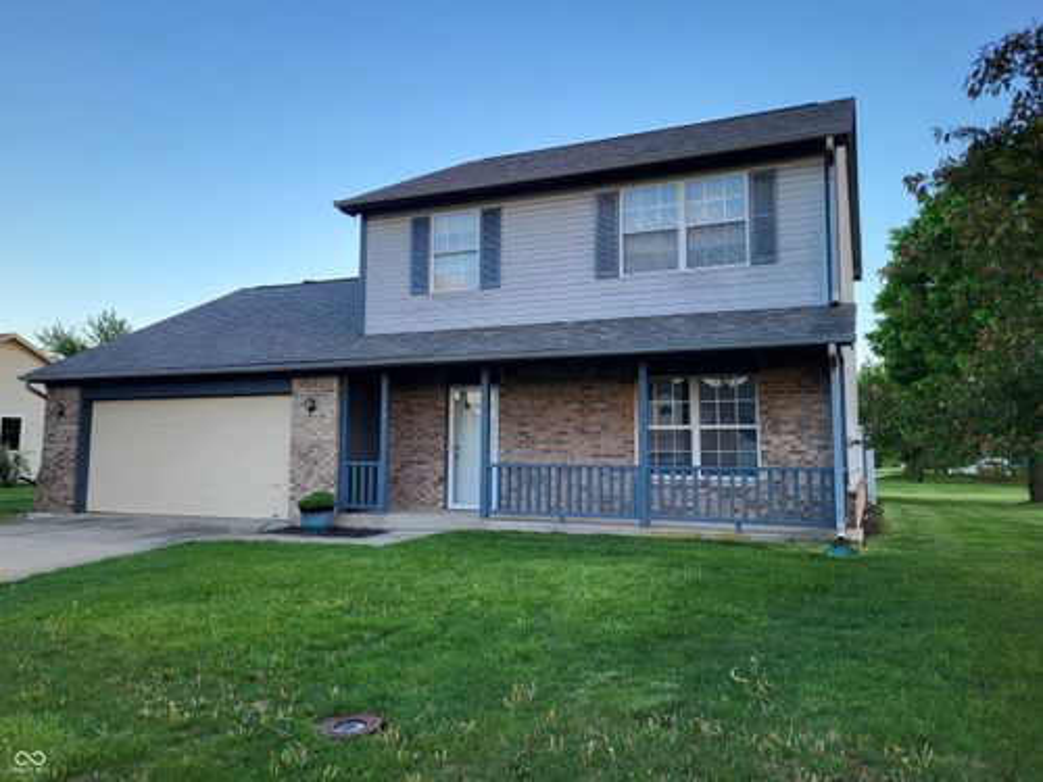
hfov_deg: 67.3
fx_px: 783
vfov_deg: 53.1
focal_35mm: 26
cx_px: 522
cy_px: 391
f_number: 1.8
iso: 40
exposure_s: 1/180
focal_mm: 5.4
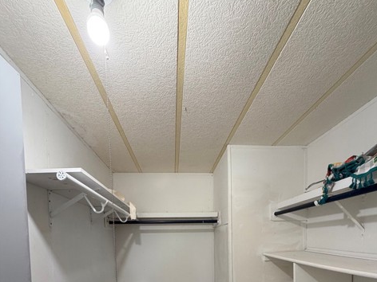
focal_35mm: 19
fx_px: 207
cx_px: 188
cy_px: 252
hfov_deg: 84.7
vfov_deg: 59.0
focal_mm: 2.22
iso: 200
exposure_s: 1/60
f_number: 2.2
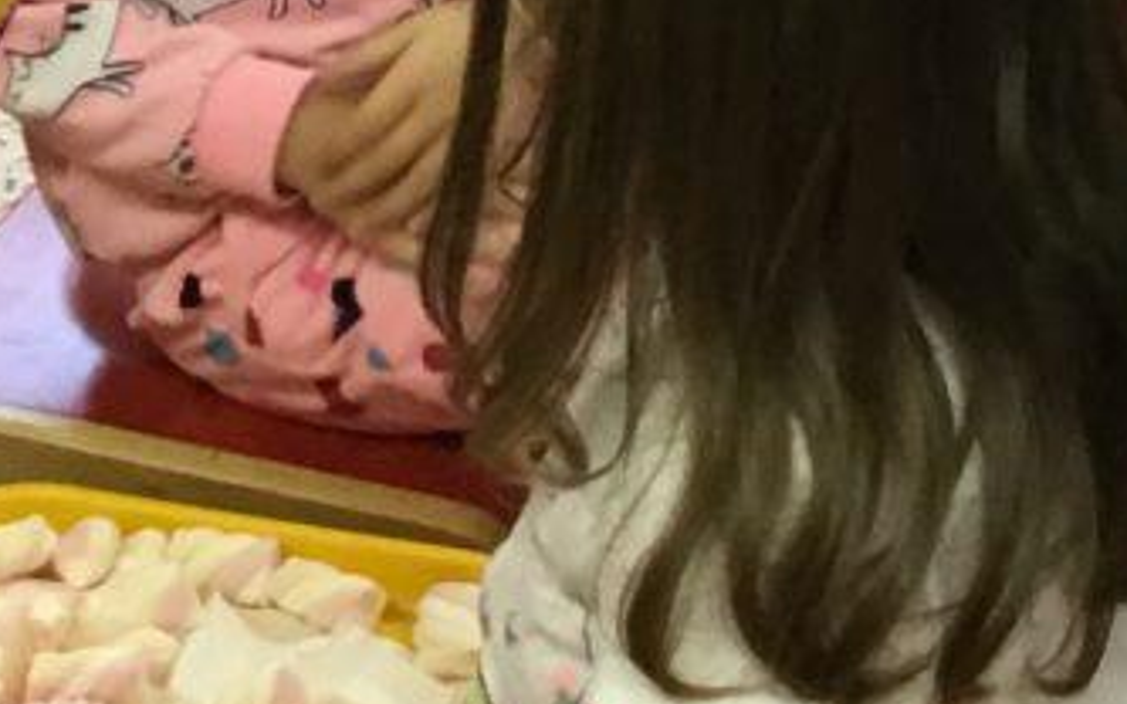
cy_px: -464
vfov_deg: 8.1
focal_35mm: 158
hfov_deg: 13.2
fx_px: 4852
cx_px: 548
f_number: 2.4
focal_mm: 3.3
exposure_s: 1/33
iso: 125
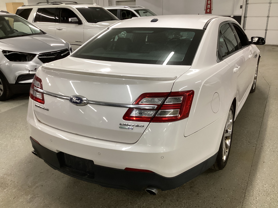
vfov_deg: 45.4
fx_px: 249
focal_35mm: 31
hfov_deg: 58.4
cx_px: 139
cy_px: 104
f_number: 2.4
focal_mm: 3.3
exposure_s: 1/50
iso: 125
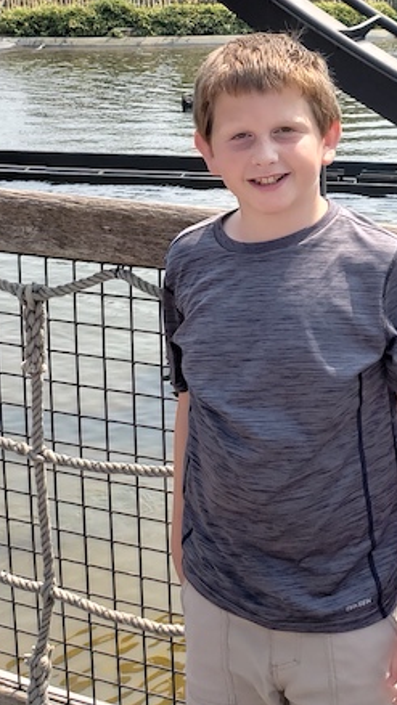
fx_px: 1235
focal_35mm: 66
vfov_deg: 30.8
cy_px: 103
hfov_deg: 18.0
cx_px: 336
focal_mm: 4.3
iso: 50
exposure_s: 1/726
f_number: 2.4
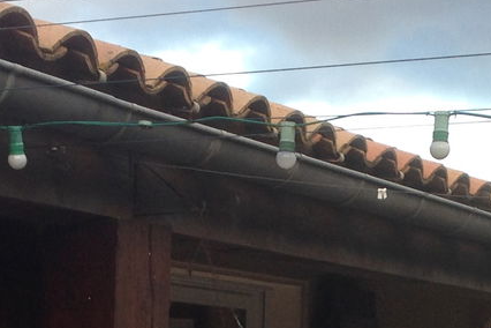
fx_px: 1759
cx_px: 331
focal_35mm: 129
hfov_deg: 15.9
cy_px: 502
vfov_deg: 10.3
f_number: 2.4
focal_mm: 4.12
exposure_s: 1/132
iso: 50
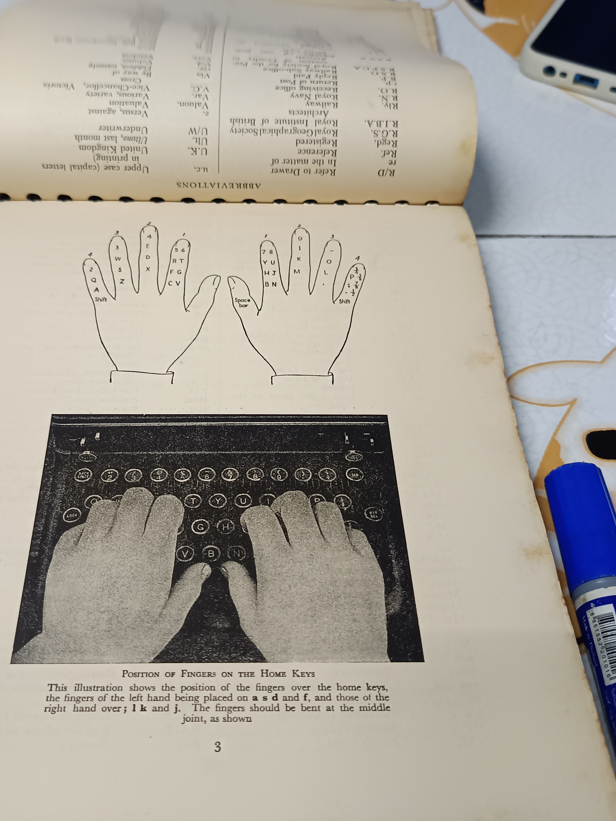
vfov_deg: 52.6
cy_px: 402
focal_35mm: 35
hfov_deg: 40.5
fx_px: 831
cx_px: 248
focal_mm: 5.31
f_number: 1.7
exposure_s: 1/25
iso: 975
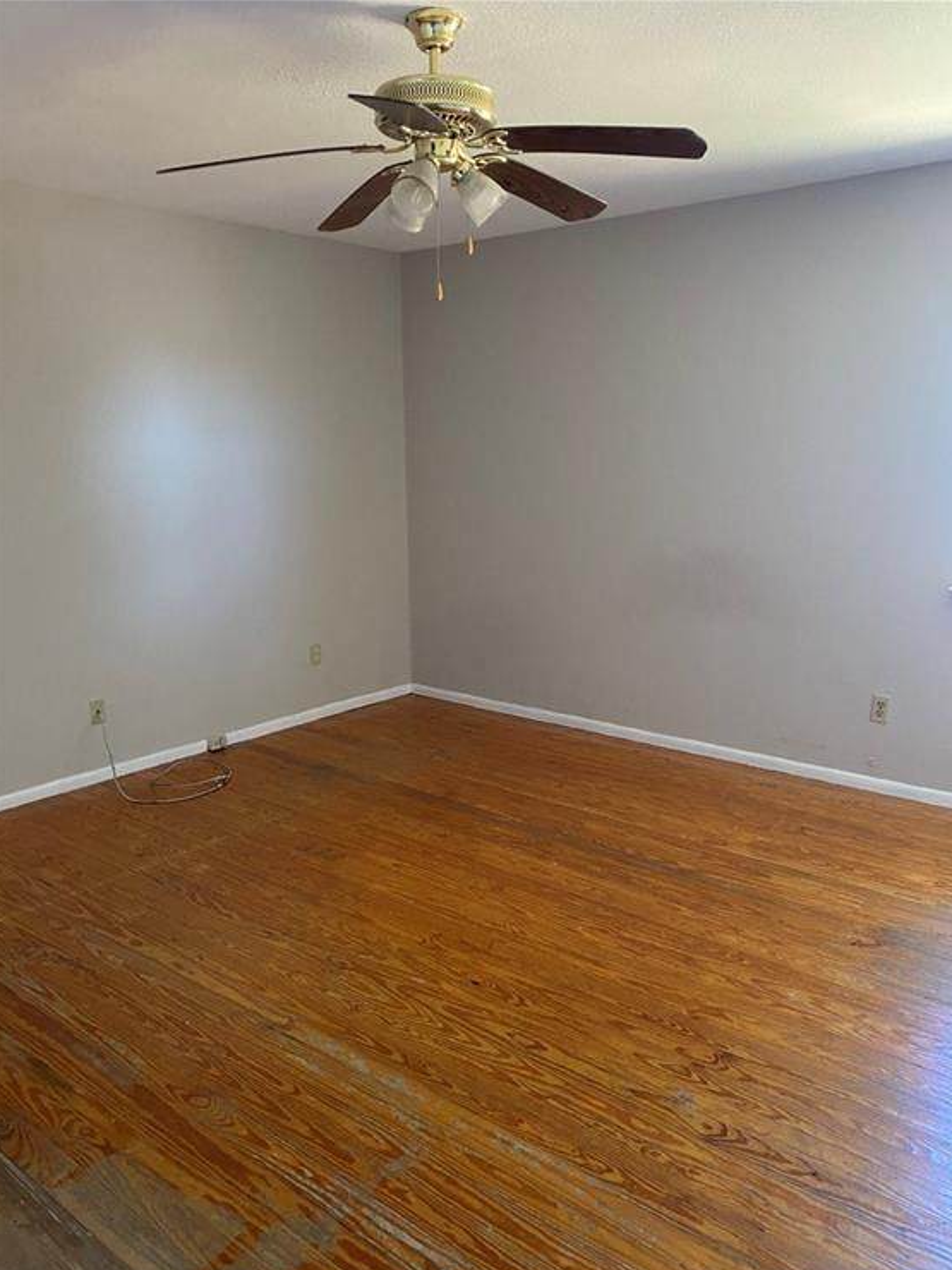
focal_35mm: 27
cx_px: 485
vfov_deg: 65.3
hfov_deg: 51.4
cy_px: 657
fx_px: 990
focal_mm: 4.25
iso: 320
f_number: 1.8
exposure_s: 1/60
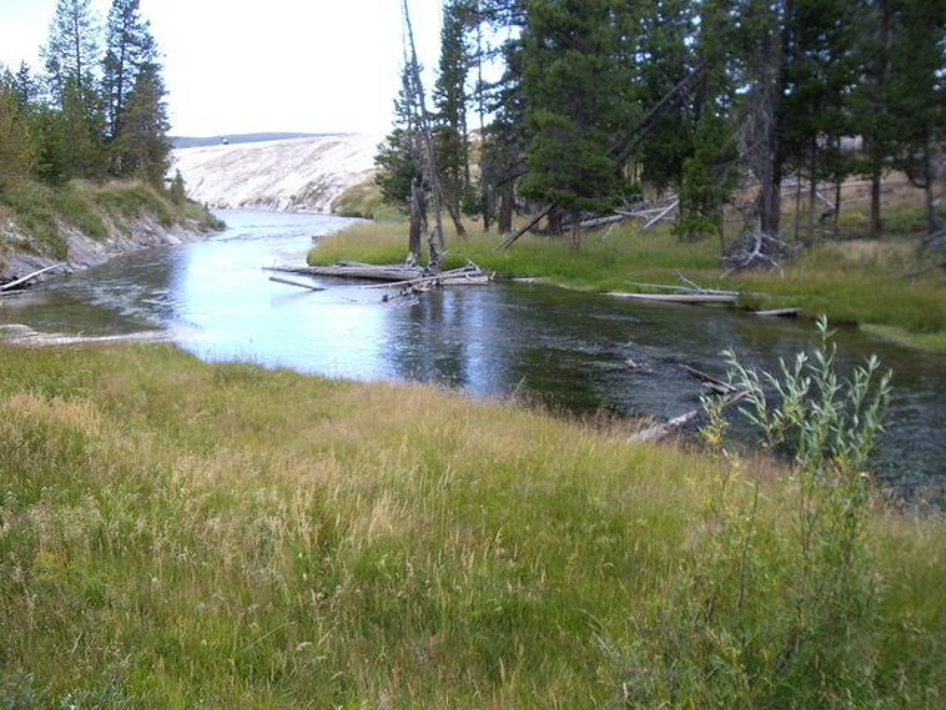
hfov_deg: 49.0
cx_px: 473
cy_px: 355
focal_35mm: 38
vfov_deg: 37.7
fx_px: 1038
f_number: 2.7
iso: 100
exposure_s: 1/250
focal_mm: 6.2
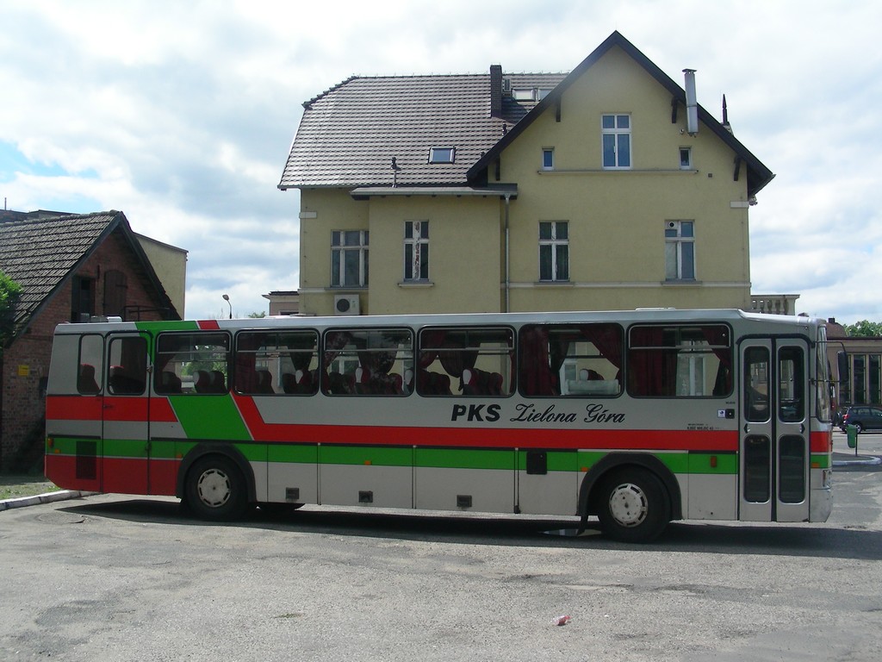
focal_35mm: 38
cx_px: 441
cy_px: 331
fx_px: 968
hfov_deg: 49.0
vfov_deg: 37.7
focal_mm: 6.3
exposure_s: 1/797
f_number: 4
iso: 50
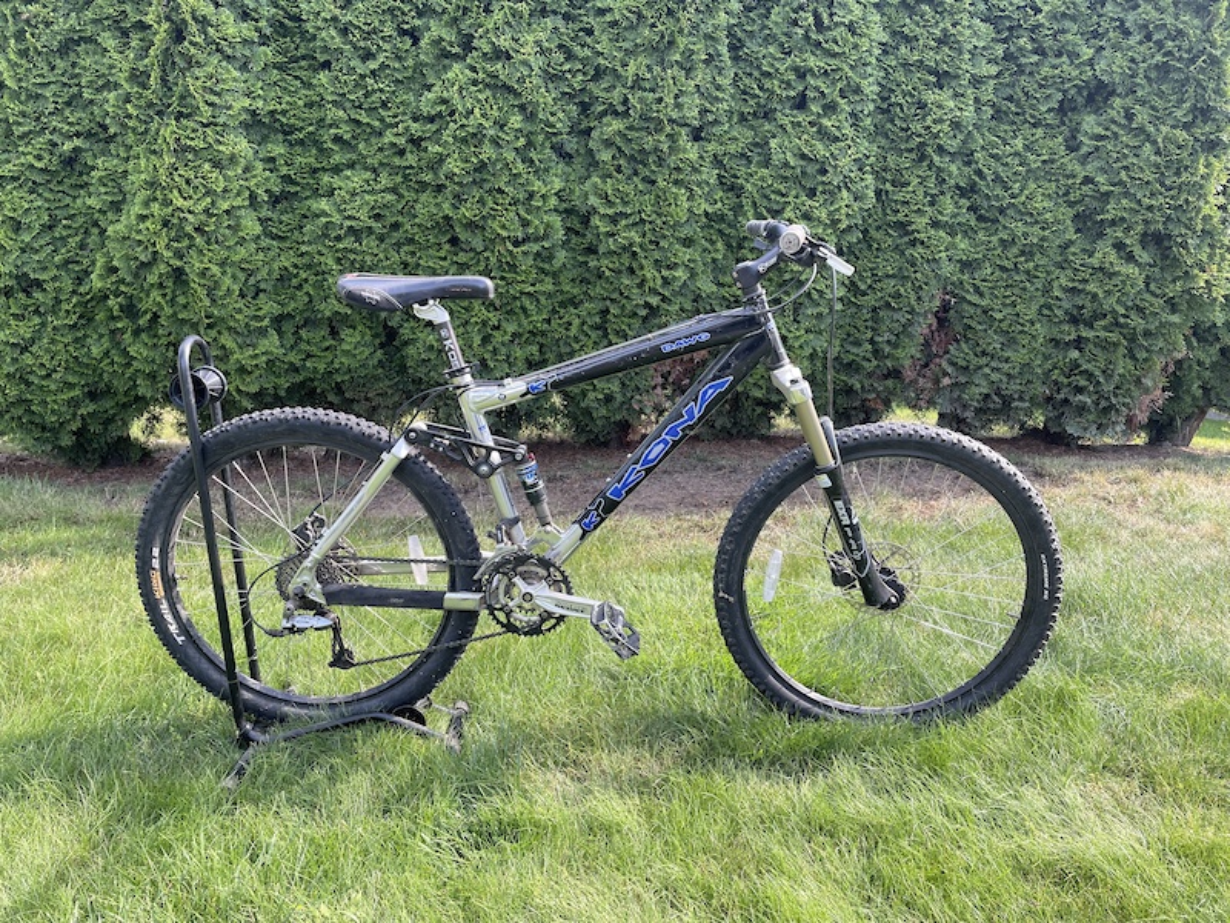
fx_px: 924
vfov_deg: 53.1
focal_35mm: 26
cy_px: 462
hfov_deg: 67.3
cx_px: 615
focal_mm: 4.2
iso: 32
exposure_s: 1/139
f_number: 1.6
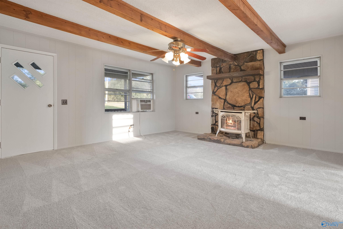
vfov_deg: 70.4
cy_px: 114
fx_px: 162
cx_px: 172
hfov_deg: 93.3
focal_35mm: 17
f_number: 8
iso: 800
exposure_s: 1/3
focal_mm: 11.5
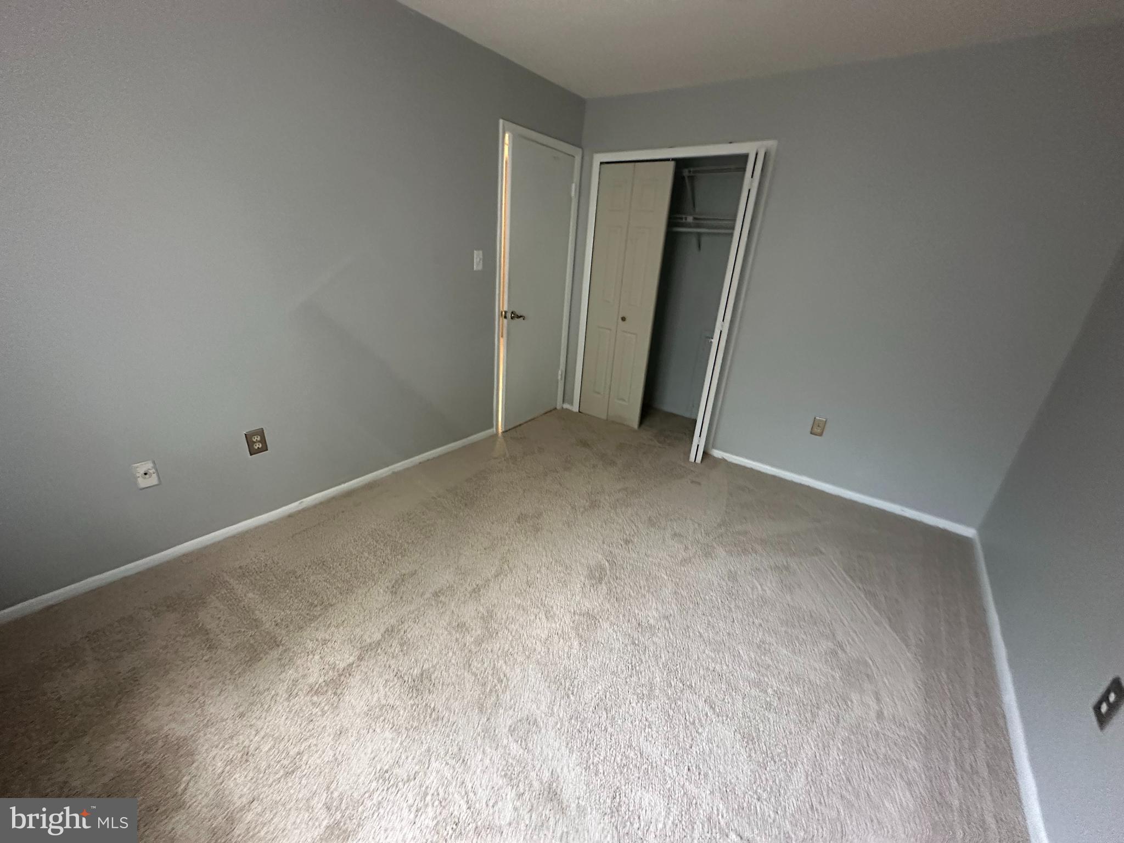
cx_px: 562
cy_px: 422
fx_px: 455
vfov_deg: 85.7
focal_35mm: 14
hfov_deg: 102.1
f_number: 2.2
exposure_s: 1/60
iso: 800
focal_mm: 2.22
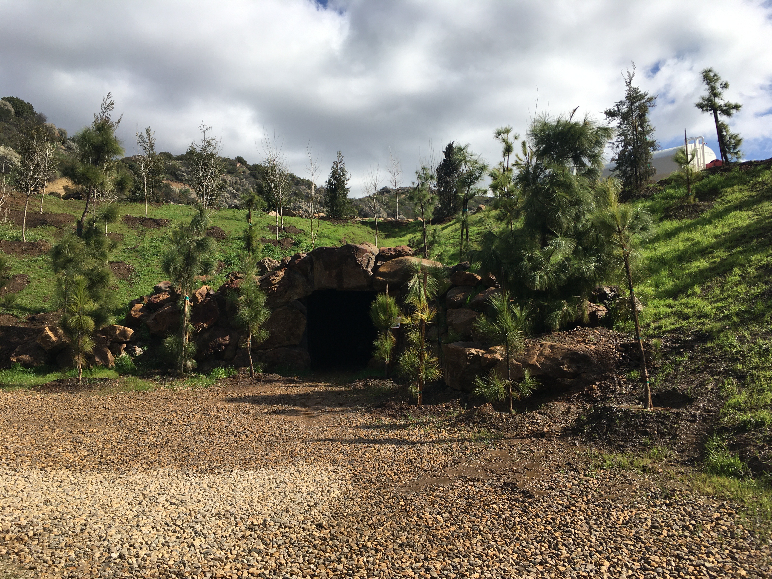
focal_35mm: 29
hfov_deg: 61.7
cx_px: 386
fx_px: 647
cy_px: 290
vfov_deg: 48.2
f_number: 2.2
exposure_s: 1/1923
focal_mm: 4.15
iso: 25
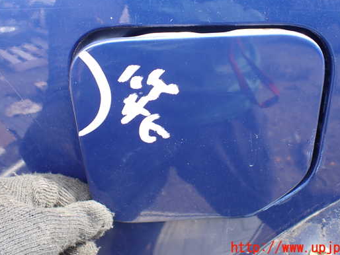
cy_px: 108
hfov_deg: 52.6
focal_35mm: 35
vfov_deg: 40.6
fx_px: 344
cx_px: 182
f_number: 2.3
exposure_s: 1/125
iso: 160
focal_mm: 5.4
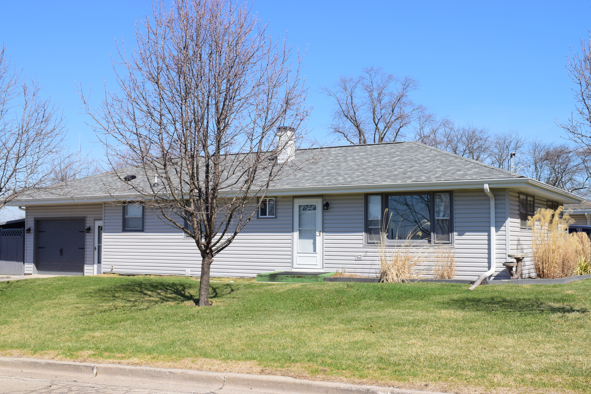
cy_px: 197
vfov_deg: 31.9
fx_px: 690
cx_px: 296
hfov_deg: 46.4
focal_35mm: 42
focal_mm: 28
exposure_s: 1/200
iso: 320
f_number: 18
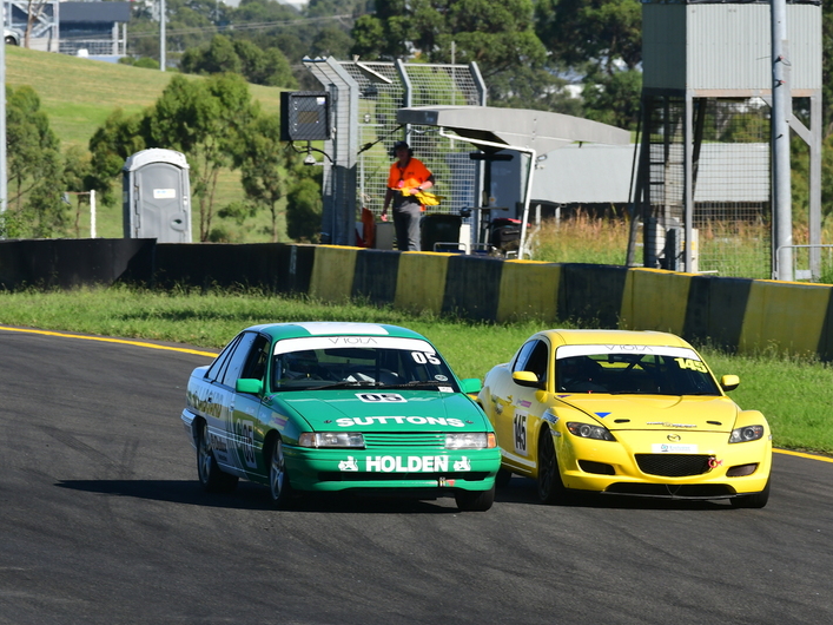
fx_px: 11380
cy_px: 313
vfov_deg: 3.1
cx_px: 442
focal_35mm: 473
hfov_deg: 4.2
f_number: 11
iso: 500
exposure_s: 1/640
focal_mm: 290
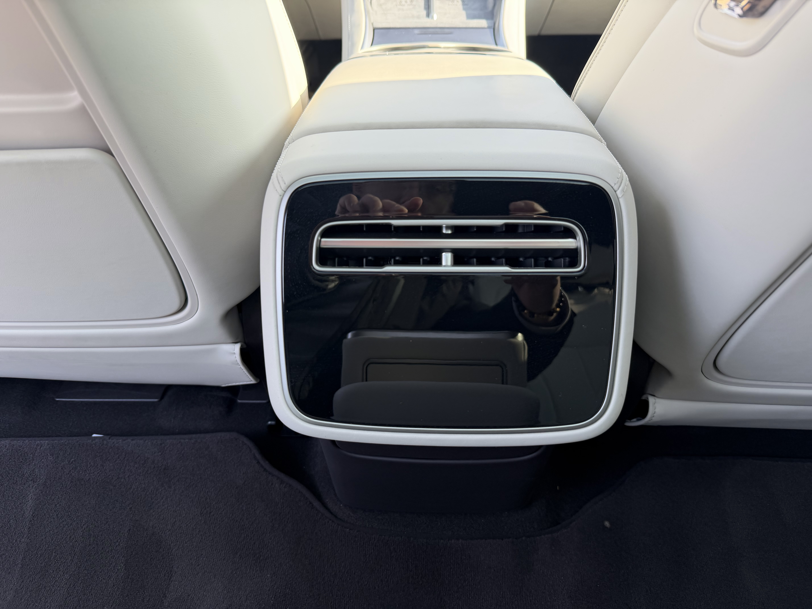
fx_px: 563
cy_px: 304
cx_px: 406
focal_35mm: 24
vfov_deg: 56.8
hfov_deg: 71.6
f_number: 1.78
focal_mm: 6.76
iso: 64
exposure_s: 1/137
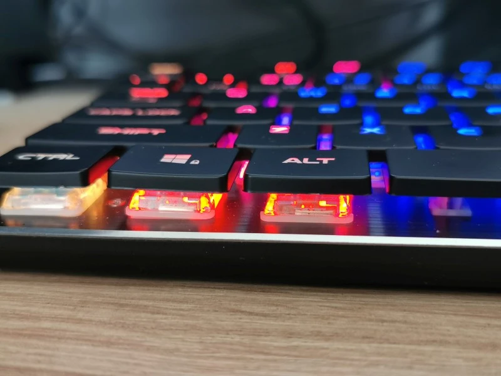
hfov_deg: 45.8
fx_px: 593
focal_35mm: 41
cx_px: 250
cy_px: 188
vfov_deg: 35.1
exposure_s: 1/50
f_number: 1.6
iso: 250
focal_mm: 5.56
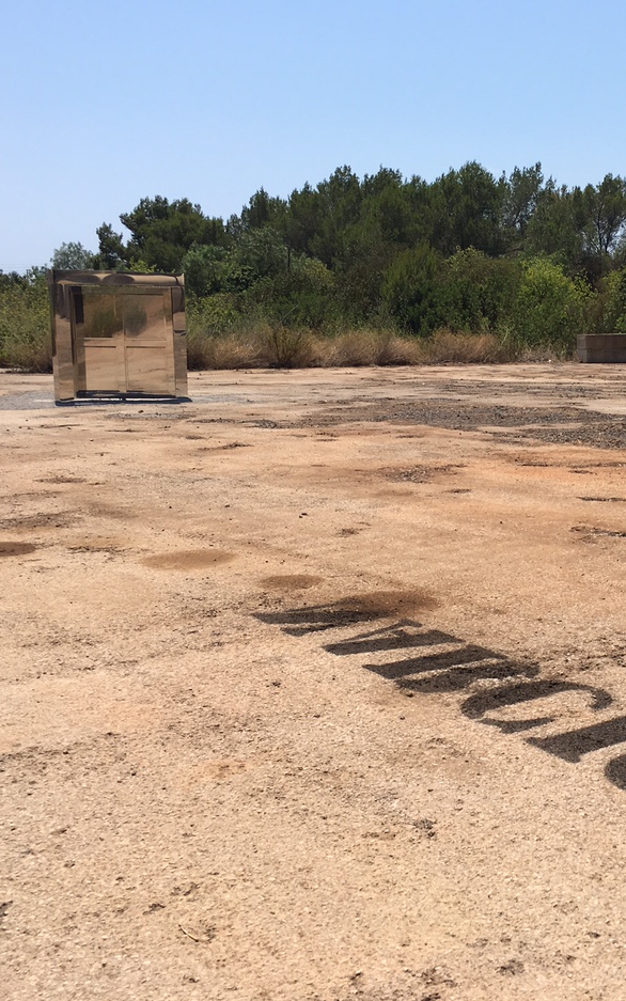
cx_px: 527
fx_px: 1146
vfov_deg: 47.2
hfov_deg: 29.6
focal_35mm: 42
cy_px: 491
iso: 25
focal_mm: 4.15
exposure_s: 1/2262
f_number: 2.2
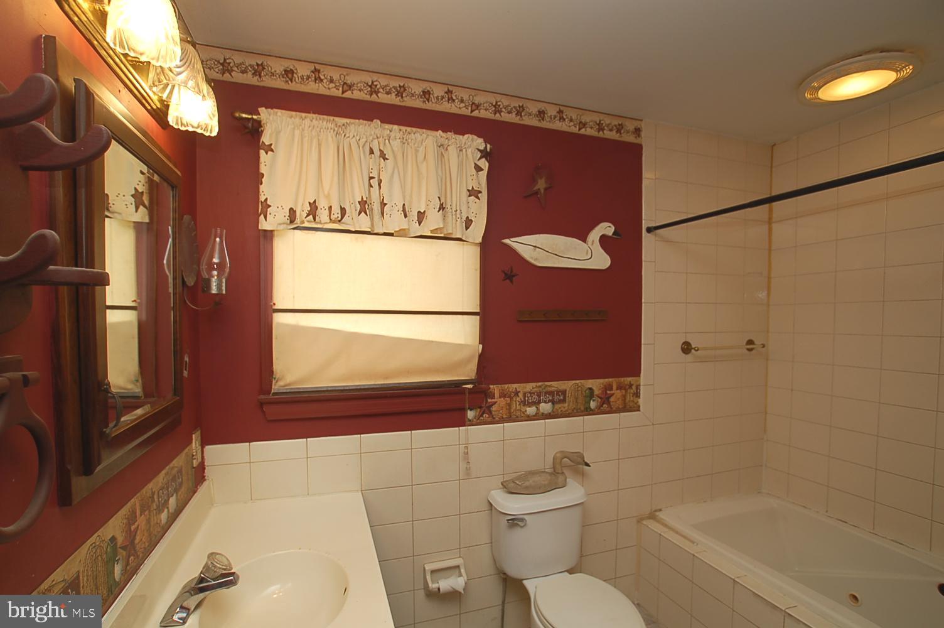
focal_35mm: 16
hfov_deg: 95.0
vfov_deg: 72.0
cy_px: 314
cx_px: 472
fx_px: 432
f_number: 4.5
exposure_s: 1/60
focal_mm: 11
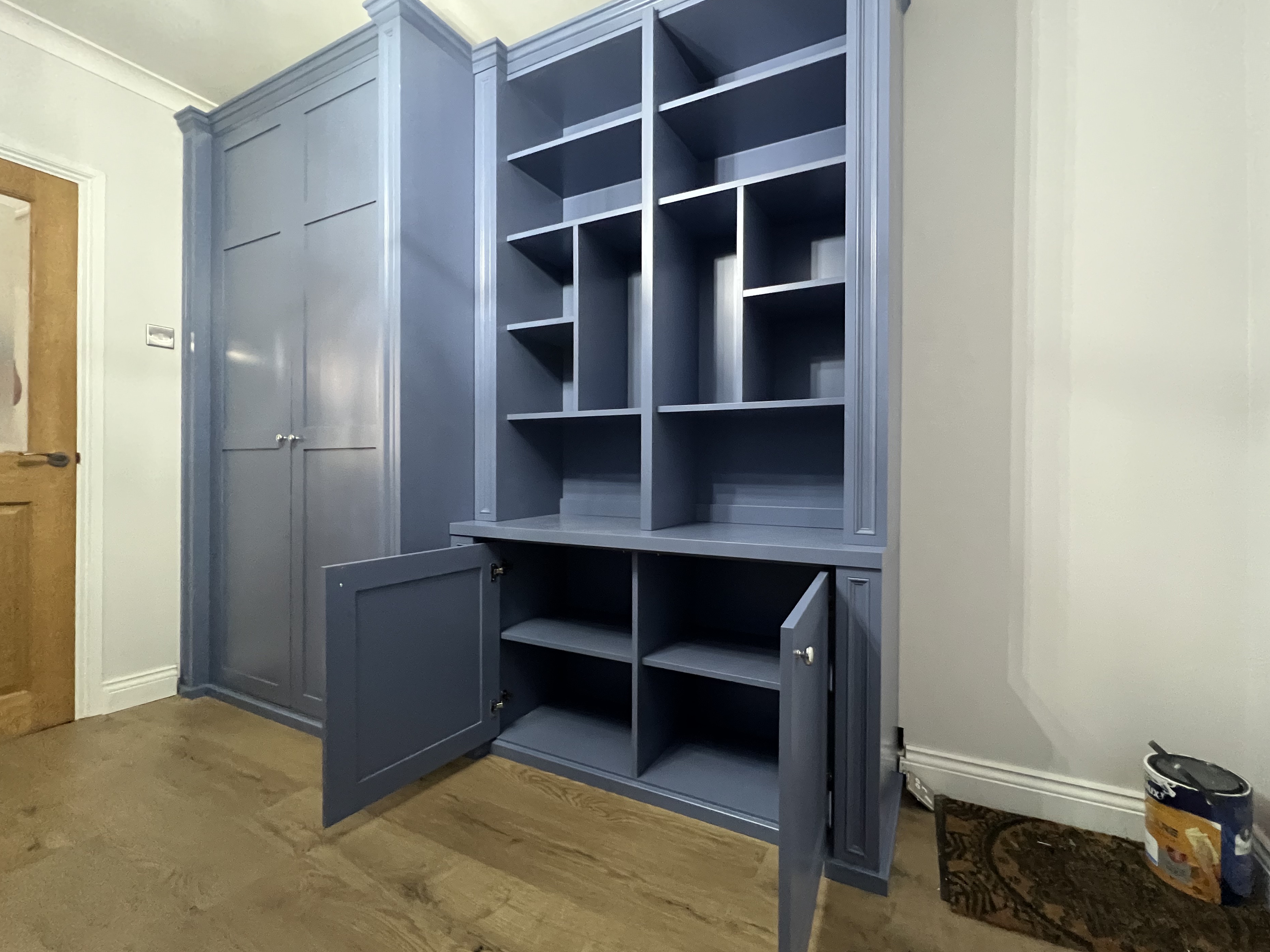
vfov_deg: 85.7
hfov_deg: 101.9
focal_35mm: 14
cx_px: 680
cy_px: 470
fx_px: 514
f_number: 1.8
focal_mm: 1.57
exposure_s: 1/34
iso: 640
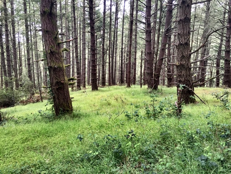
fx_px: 194
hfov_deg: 61.7
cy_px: 87
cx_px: 116
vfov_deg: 48.2
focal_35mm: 29
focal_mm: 4.15
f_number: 2.2
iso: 50
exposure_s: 1/120
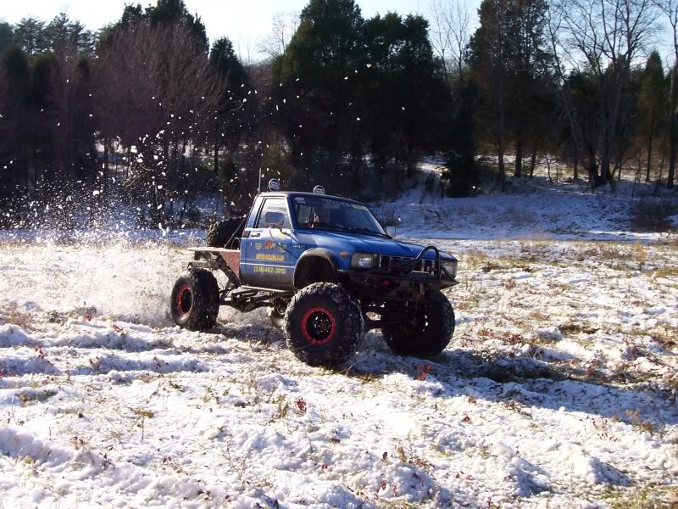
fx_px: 1038
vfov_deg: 27.5
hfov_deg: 36.2
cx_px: 339
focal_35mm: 53
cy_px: 254
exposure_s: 1/250
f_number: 6.7
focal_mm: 8.6
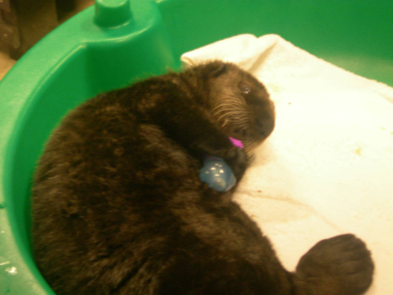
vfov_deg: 14.4
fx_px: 1169
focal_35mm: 103
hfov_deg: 19.1
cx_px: 196
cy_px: 148
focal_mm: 21.3
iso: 200
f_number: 4.6
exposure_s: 1/2.2
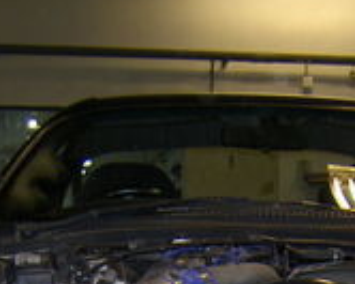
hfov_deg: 14.8
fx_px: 1346
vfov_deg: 11.4
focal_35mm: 128
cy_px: 470
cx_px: 359
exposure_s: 1/60
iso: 100
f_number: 2.8
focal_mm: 5.6
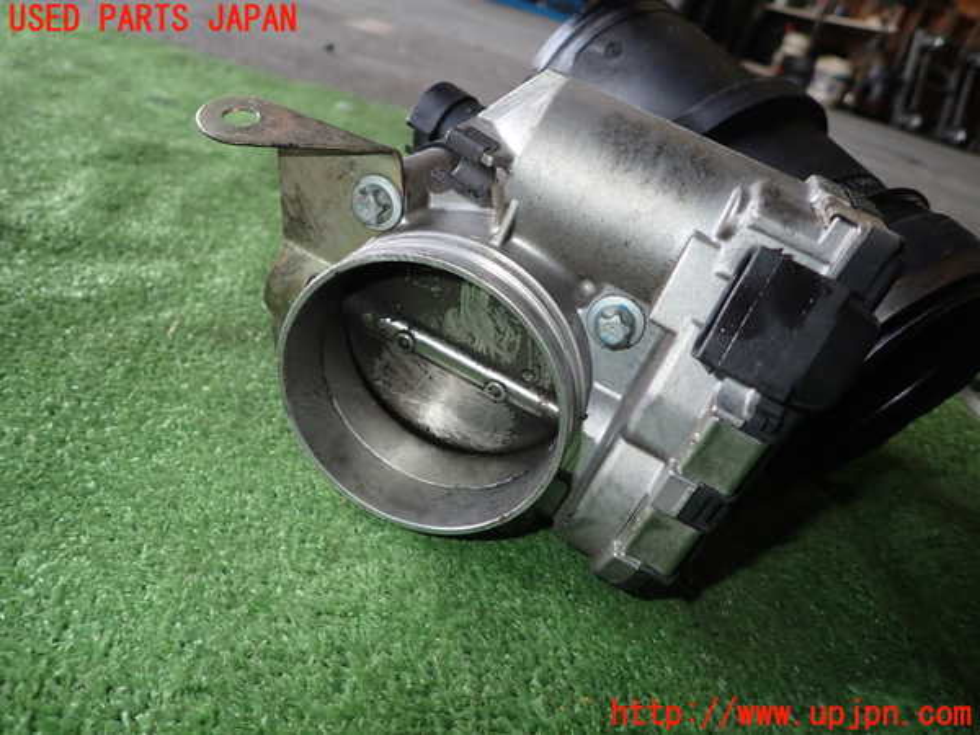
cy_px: 368
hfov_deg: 69.4
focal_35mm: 25
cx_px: 490
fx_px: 708
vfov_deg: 54.9
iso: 200
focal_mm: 4.5
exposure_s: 1/30
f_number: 5.6
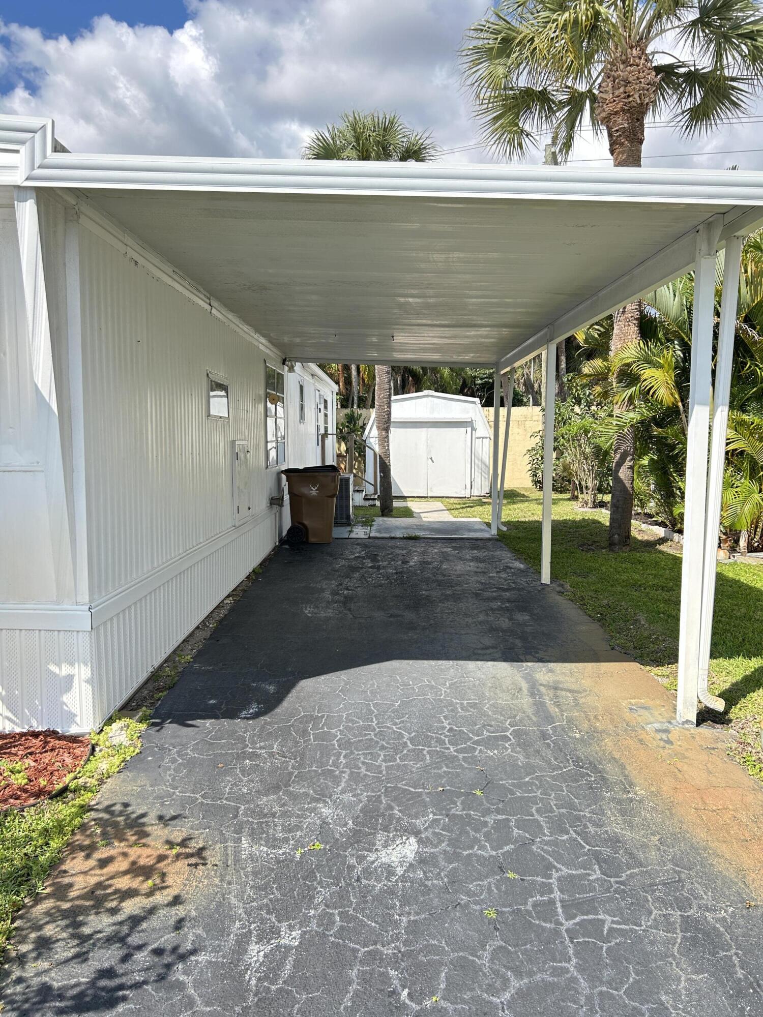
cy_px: 508
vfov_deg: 67.3
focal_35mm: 26
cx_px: 382
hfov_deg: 53.1
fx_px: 764
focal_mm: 5.7
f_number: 1.5
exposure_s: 1/1183
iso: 50
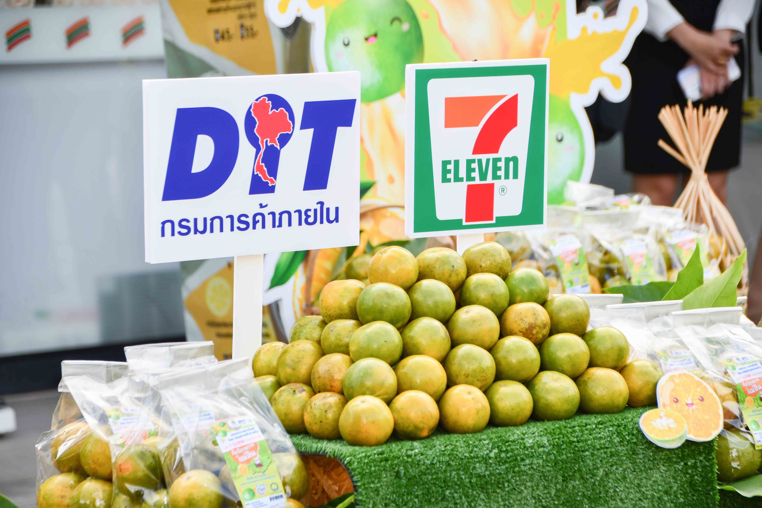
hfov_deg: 13.1
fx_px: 3323
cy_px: 254
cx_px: 381
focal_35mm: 157
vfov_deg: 8.7
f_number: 5.6
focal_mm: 105
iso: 125
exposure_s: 1/125
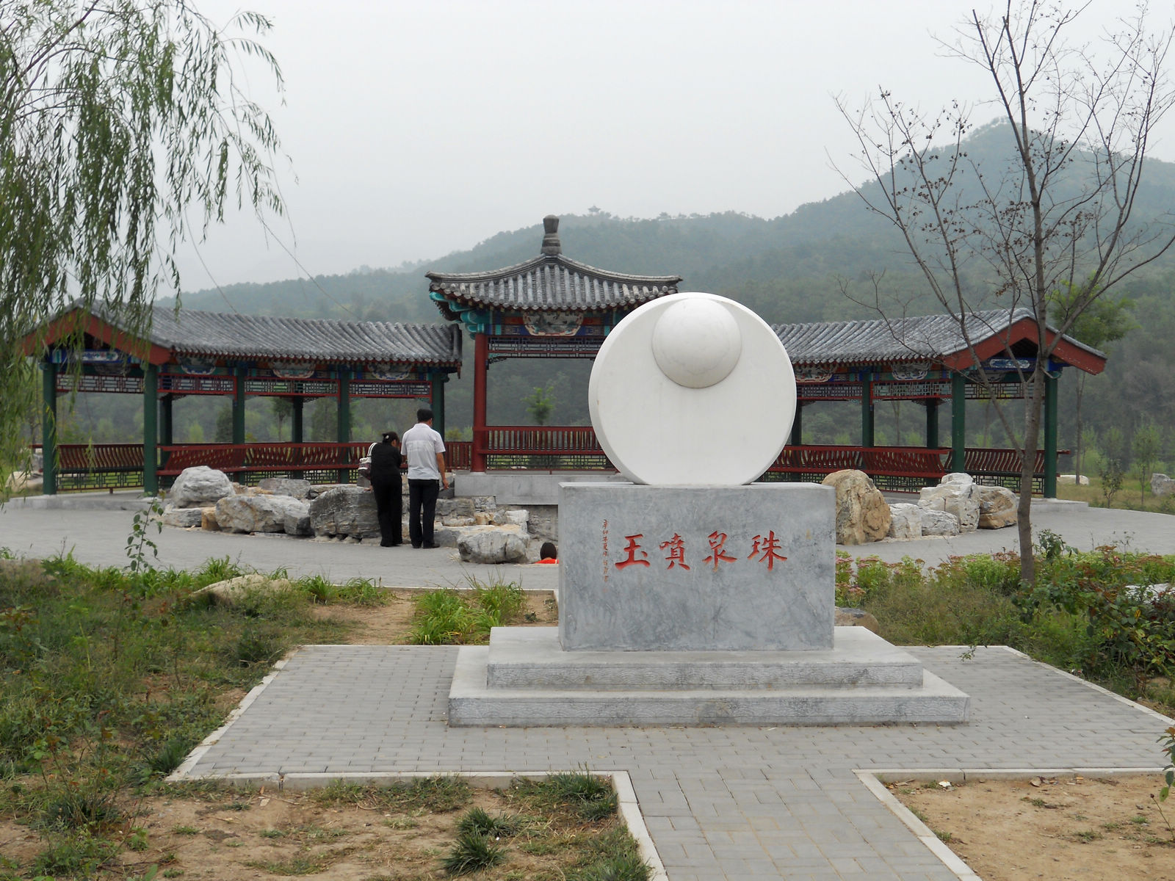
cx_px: 588
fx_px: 1561
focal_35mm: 46
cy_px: 440
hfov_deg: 41.2
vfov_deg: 31.5
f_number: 4.3
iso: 80
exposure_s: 1/200
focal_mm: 8.2
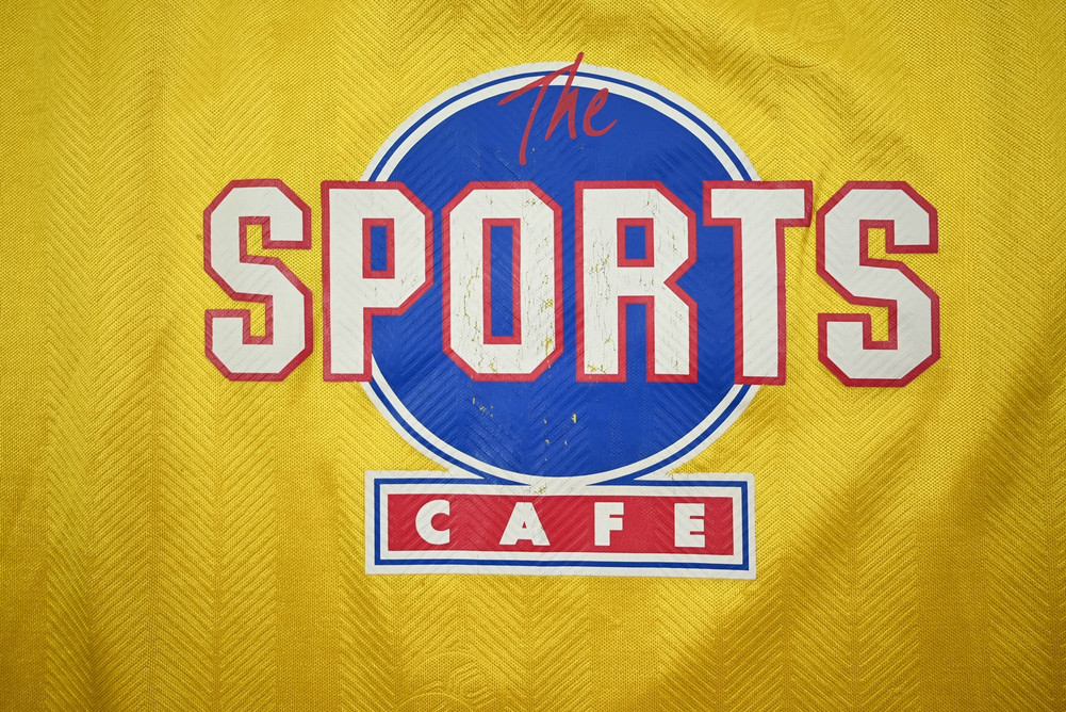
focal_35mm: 35
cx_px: 533
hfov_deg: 54.4
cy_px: 356
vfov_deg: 37.9
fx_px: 1037
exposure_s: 1/125
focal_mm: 35
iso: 200
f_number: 5
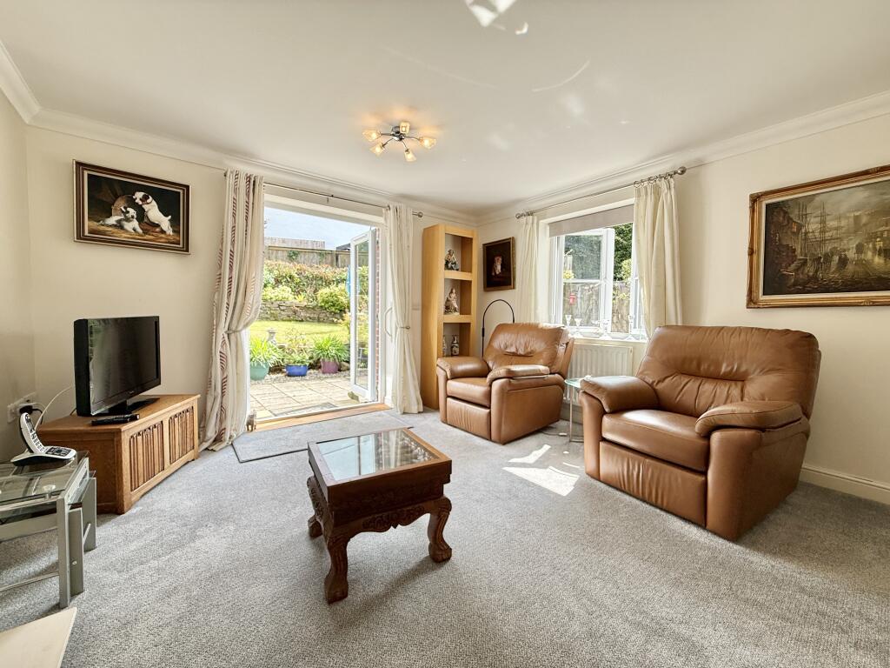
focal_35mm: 14
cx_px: 445
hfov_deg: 102.1
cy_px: 334
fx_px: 360
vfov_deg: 85.7
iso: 64
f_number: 2.2
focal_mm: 2.22
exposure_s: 1/197
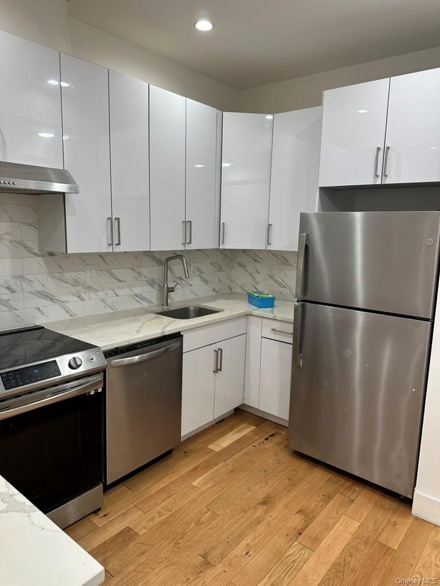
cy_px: 293
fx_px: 407
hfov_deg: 56.8
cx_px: 220
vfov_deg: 71.6
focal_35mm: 24
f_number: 1.78
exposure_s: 1/120
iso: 125
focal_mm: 6.86
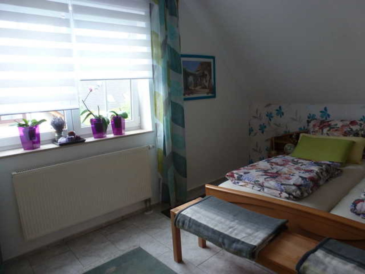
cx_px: 182
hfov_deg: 71.6
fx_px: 253
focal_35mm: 24
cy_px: 137
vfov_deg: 56.8
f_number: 3.3
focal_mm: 4.3
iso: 200
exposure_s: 1/60
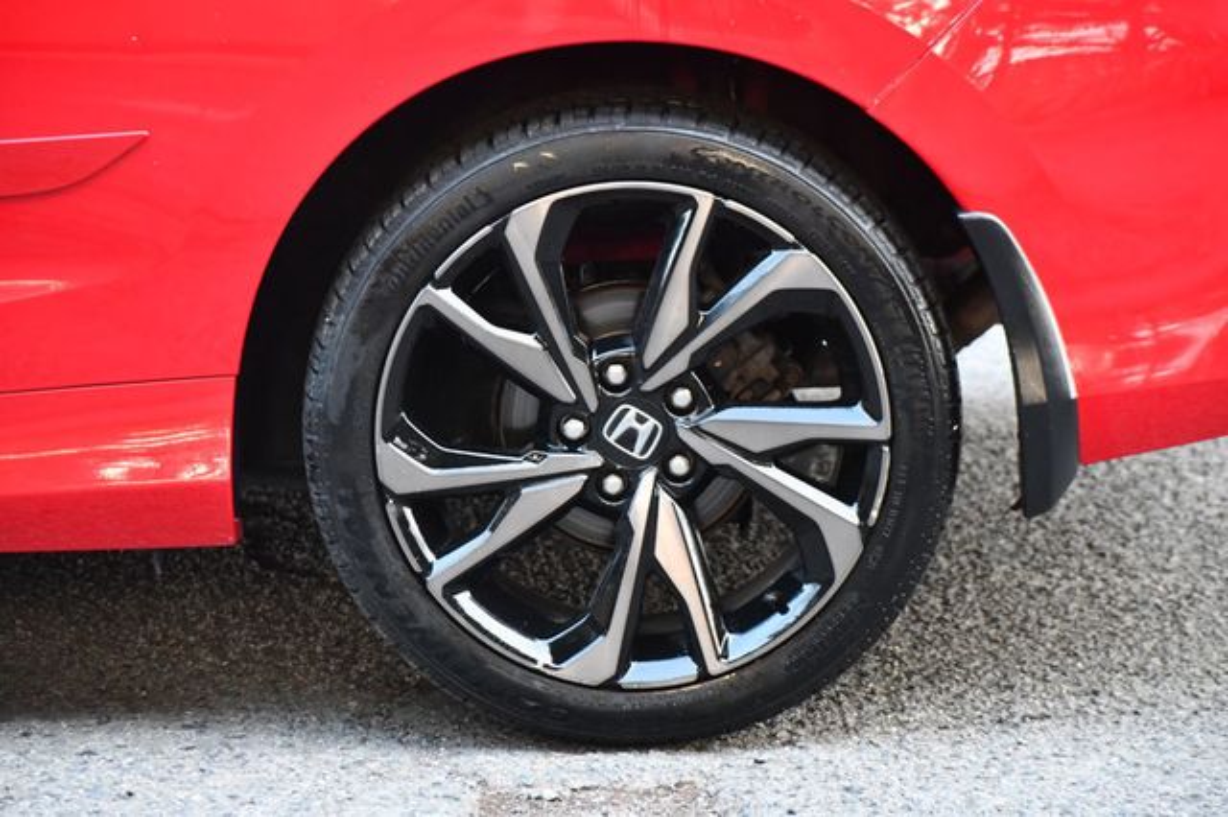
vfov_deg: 7.9
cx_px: 614
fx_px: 5932
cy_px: 408
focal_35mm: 174
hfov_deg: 11.8
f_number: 4.8
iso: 3200
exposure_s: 1/100
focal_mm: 116
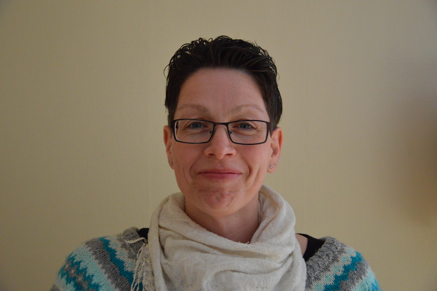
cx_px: 218
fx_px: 582
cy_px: 146
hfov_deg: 41.1
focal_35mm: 48
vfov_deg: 28.0
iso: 2500
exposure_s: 1/500
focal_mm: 32
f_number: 2.8
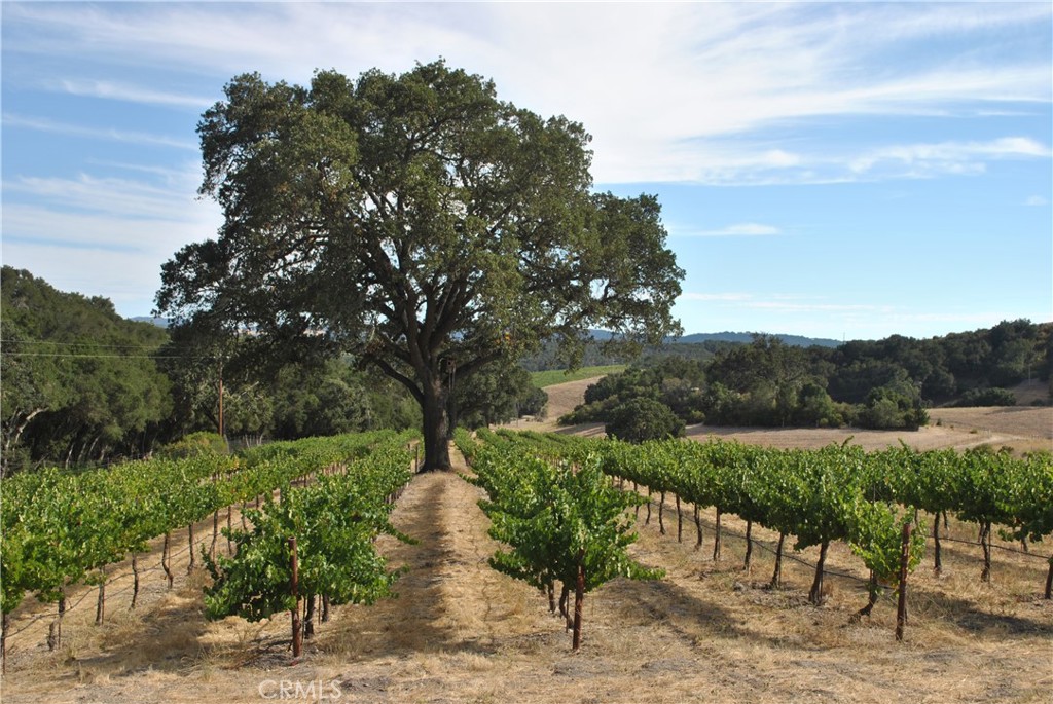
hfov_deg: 44.9
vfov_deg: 30.9
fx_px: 1274
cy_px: 352
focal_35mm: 44
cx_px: 526
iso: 100
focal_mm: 29
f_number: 9
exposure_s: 1/200
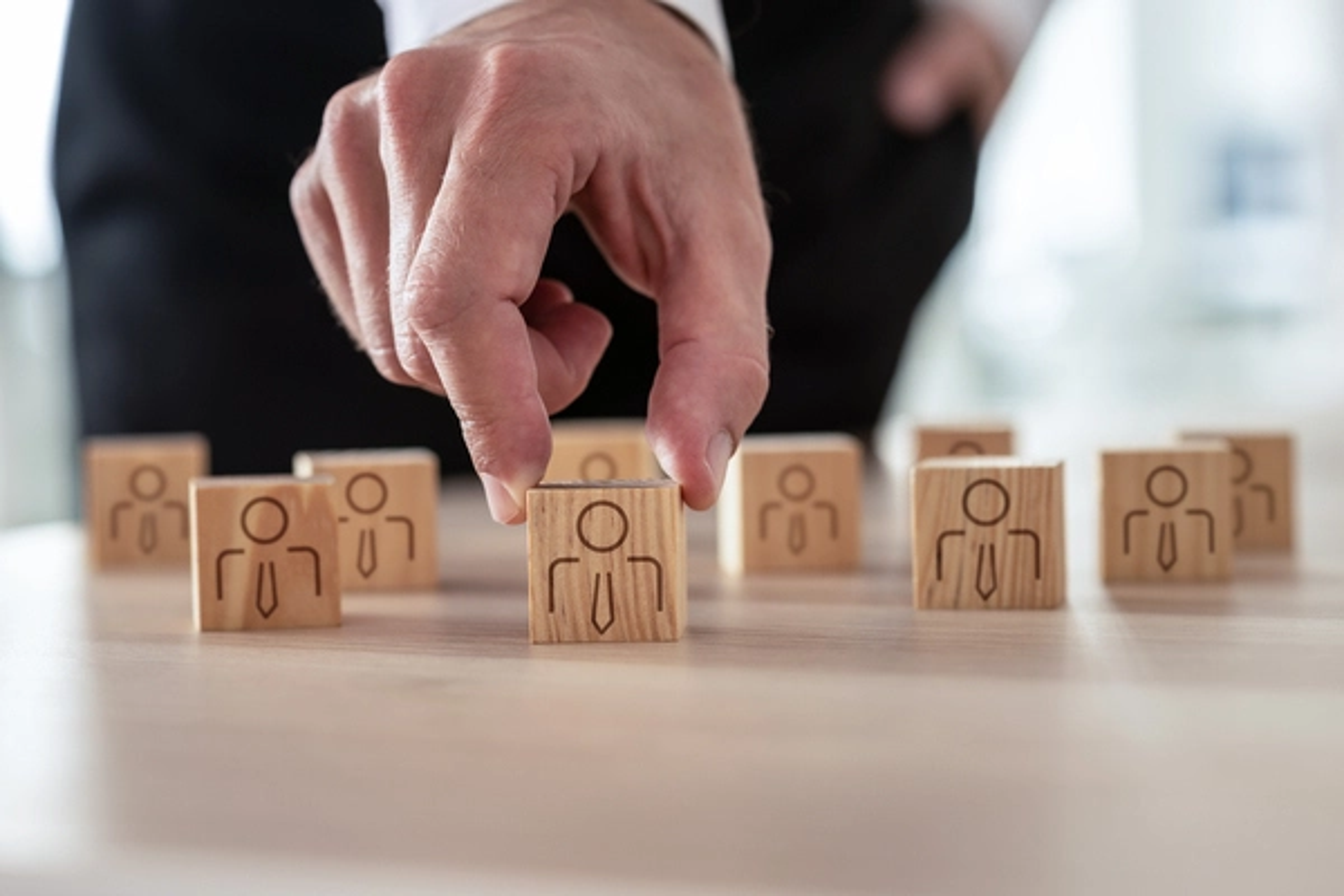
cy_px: 448
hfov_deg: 23.9
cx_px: 672
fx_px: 3173
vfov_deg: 16.1
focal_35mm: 85
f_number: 4.5
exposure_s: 1/1.67
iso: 100
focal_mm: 85
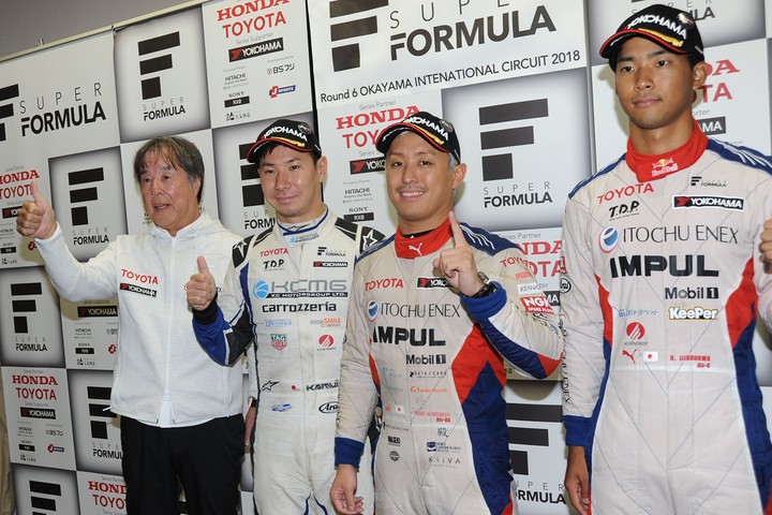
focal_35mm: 35
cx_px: 386
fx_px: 750
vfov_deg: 37.9
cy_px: 258
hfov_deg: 54.4
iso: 800
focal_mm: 35
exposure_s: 1/60
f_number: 6.7
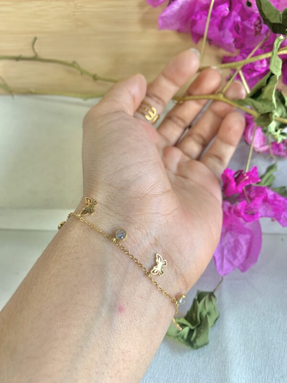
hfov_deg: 53.1
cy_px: 192
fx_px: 287
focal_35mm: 26
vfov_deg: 67.3
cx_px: 144
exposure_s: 1/50
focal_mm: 4.25
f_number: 1.8
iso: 50
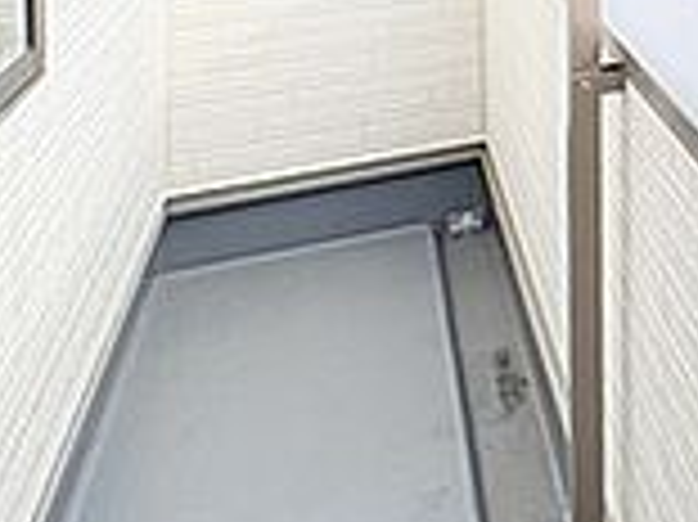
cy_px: -232
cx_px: 1355
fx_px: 1128
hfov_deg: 20.0
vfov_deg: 22.1
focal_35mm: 56
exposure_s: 1/675
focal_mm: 2.22
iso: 64
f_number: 2.2
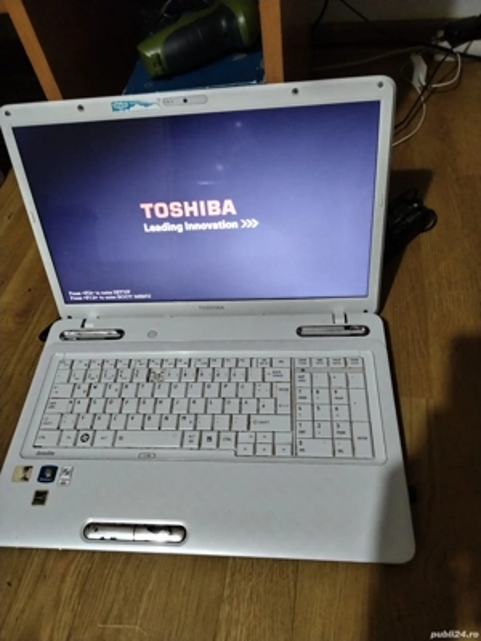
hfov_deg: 53.1
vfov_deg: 67.3
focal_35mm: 26
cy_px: 320
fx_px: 482
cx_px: 240
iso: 885
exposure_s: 1/33.3
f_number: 1.8
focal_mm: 4.75
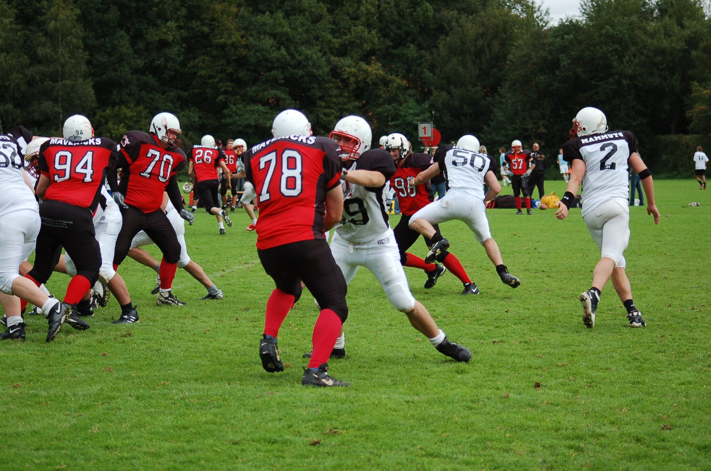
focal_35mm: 105
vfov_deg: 13.0
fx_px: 2070
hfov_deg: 19.5
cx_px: 356
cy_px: 236
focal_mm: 70
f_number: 4
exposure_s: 1/640
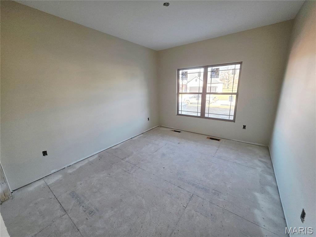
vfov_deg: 89.9
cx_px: 158
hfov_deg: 106.2
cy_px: 118
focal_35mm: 13
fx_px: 119
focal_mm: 2.2
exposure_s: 1/120
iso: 80
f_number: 1.9
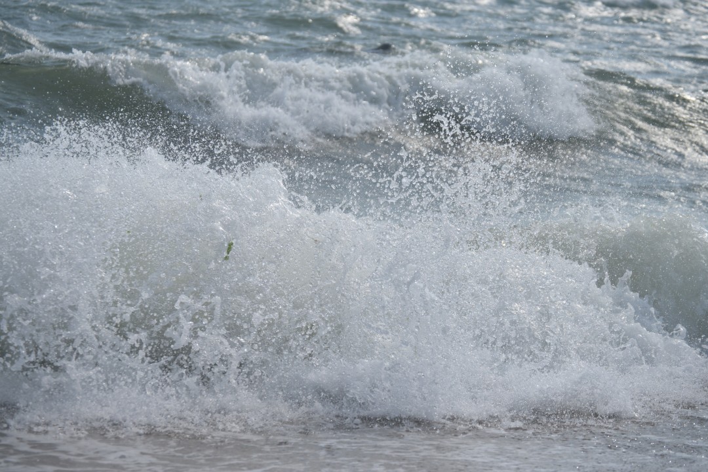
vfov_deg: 12.2
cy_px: 236
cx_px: 354
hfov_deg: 18.2
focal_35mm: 112
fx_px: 2212
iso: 200
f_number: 4.5
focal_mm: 75
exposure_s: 1/4000
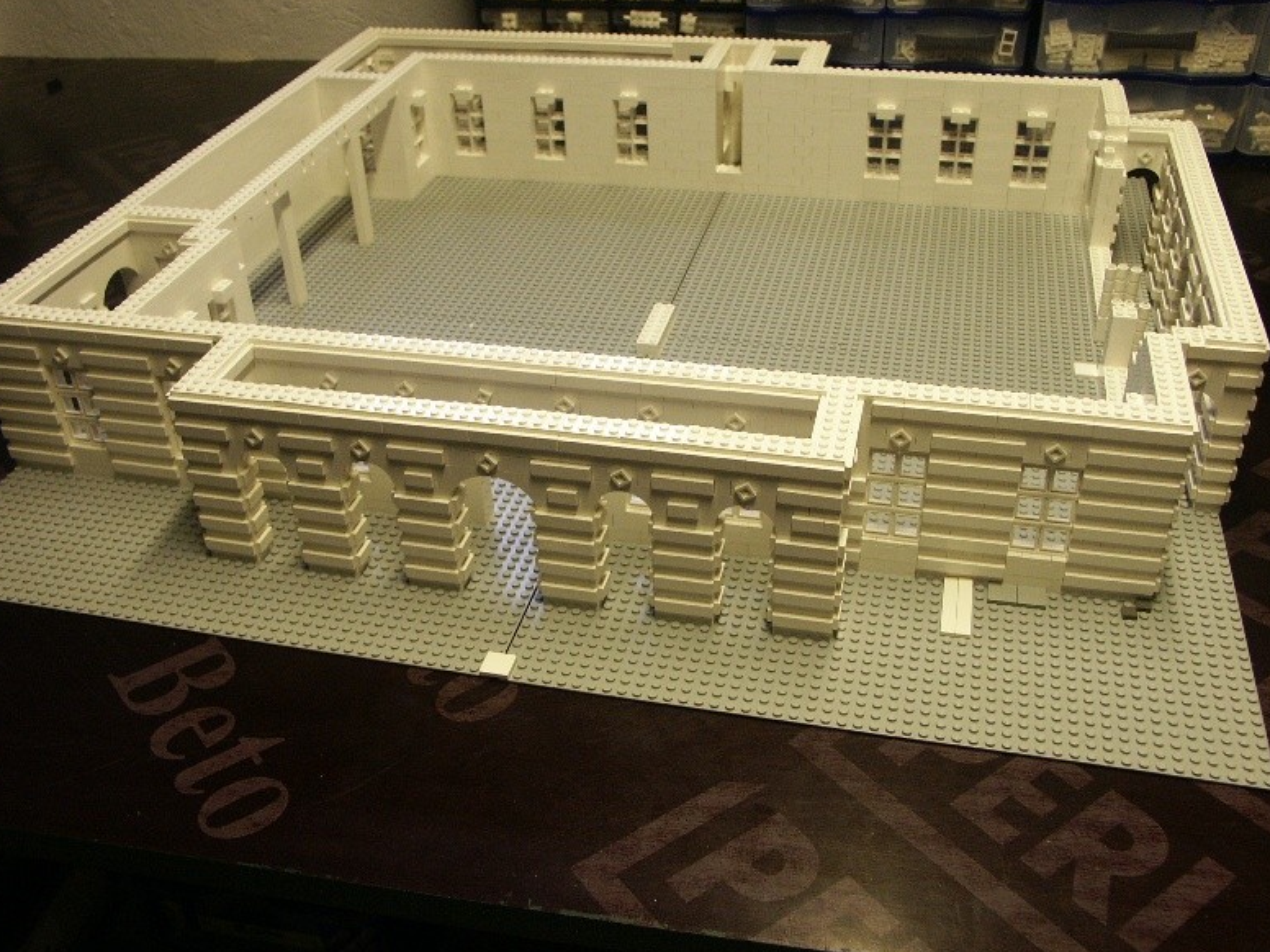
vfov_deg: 41.8
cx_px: 632
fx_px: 1247
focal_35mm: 34
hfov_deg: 54.0
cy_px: 478
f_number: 2.8
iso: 160
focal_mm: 8.57
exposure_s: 1/45
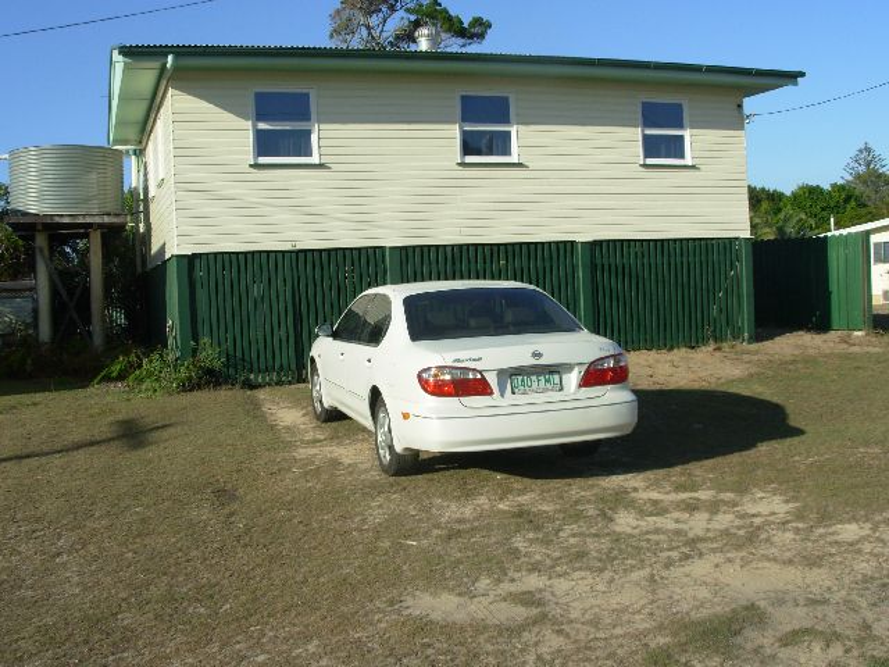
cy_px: 334
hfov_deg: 49.0
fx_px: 976
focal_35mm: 38
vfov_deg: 37.7
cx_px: 444
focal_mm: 6.3
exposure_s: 1/430
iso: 50
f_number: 4.9
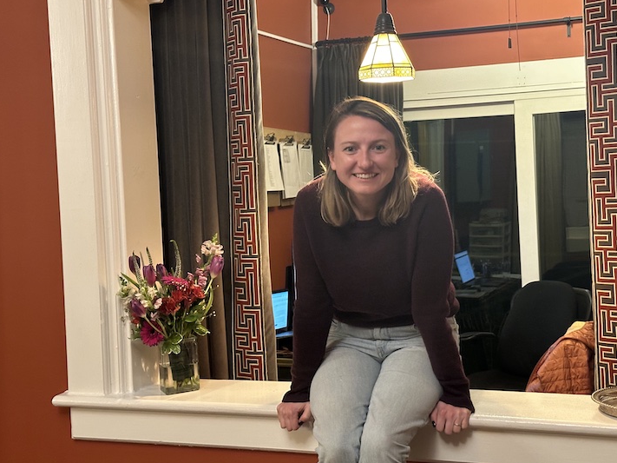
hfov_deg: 35.5
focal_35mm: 54
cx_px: 335
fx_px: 962
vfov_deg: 27.0
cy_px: 222
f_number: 1.78
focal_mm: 6.86
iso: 500
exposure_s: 1/30
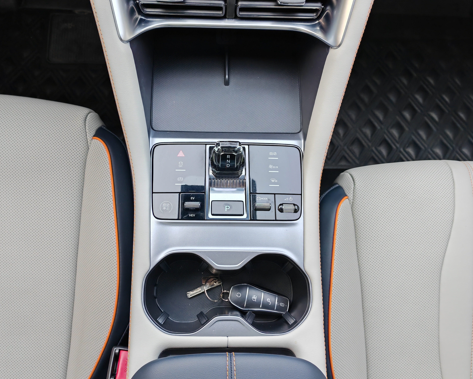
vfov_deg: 50.0
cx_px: 220
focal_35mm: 29
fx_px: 406
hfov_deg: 60.4
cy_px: 190
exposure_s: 1/91
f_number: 1.9
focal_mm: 5.52
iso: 125
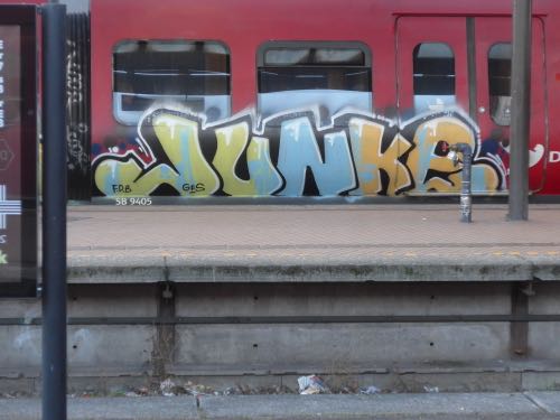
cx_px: 280
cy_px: 210
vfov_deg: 13.5
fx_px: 1780
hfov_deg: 17.9
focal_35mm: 110
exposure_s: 1/50
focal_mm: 21.6
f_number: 4.9
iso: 400
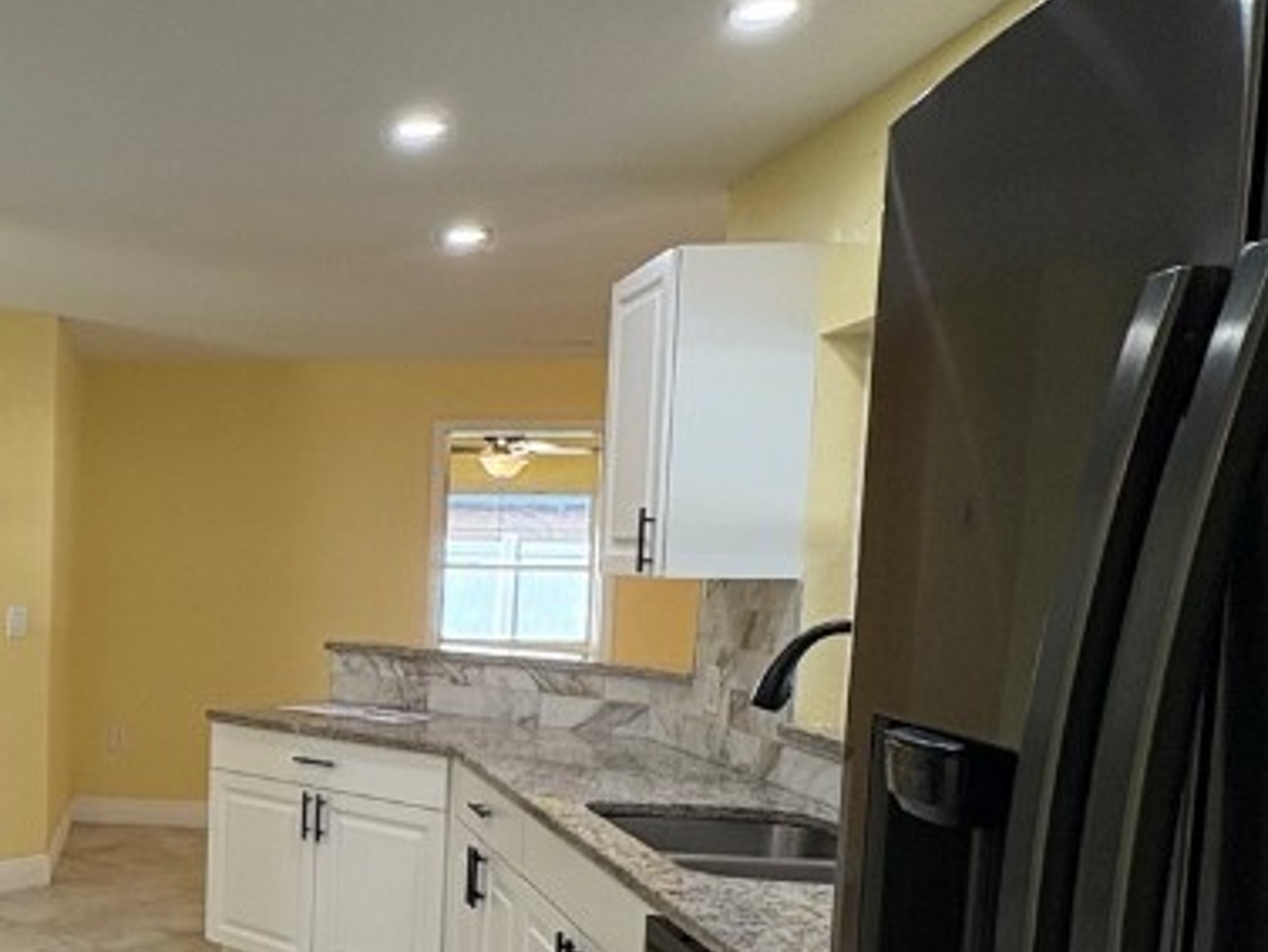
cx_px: -54
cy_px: 659
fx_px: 1392
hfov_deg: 41.3
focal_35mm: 38
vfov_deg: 37.2
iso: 125
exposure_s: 1/120
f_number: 2.2
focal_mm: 2.22
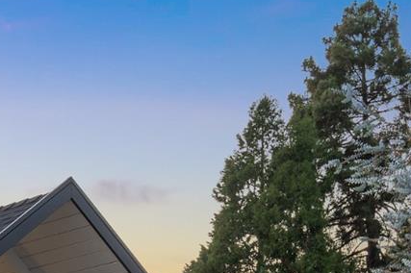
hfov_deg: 16.6
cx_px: -133
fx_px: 1323
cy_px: 374
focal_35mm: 116
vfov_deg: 11.4
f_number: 9
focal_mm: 33
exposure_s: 1/1.25
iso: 125
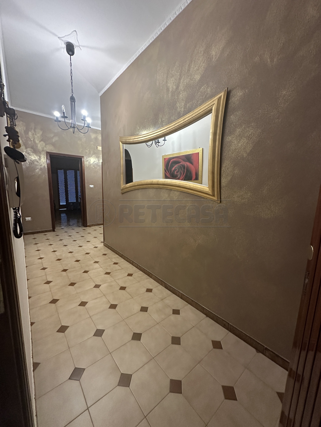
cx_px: 160
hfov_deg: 85.7
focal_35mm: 14
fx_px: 173
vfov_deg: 102.1
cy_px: 214
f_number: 2.2
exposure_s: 1/50
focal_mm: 2.22
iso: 400
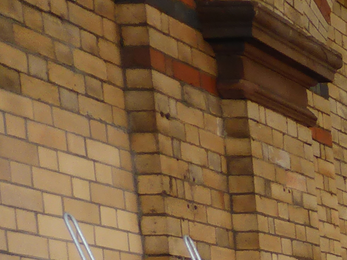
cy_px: 606
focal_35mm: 120
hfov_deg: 12.7
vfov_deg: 10.7
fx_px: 1203
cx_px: 838
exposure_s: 1/100
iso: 100
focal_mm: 4.3
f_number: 3.3
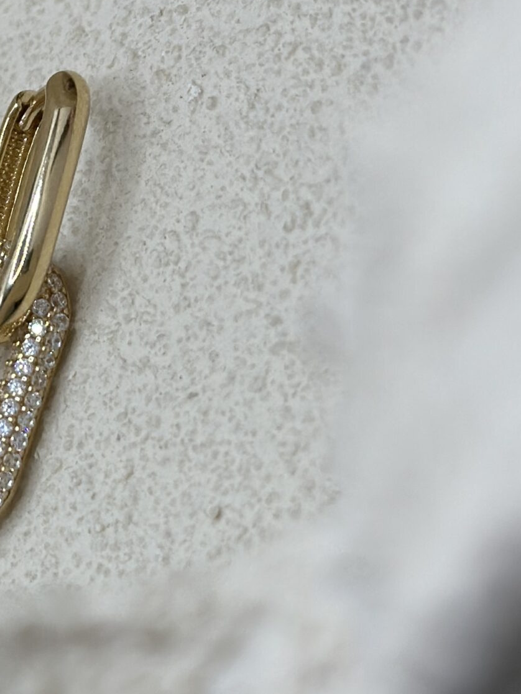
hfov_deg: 13.2
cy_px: 350
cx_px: -75
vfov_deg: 17.9
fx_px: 2207
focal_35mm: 110
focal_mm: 6.86
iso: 80
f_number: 1.78
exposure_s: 1/1289
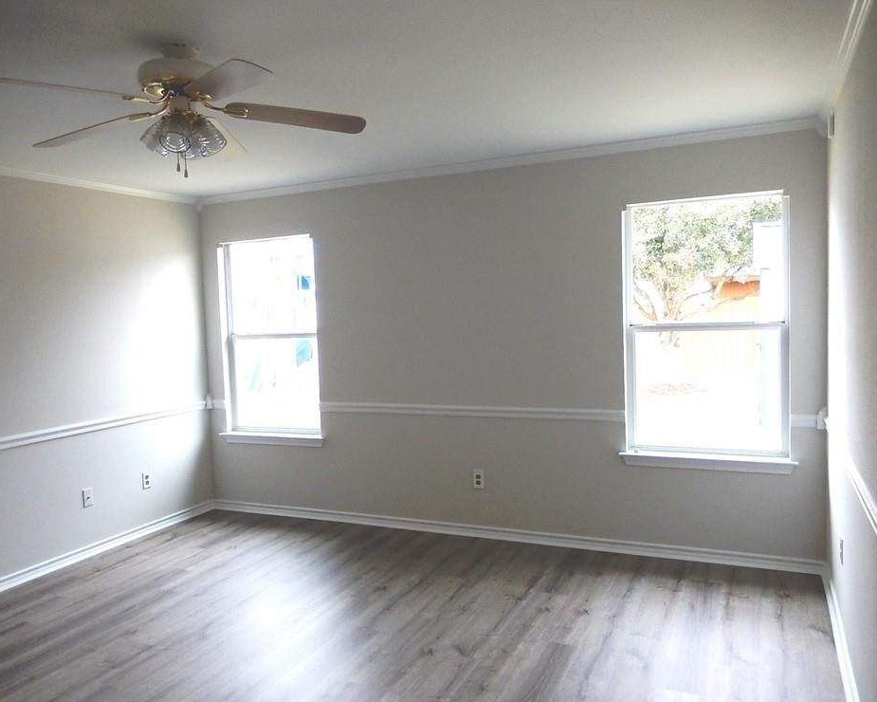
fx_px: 701
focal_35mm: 27
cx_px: 412
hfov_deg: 64.0
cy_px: 358
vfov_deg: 53.2
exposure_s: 1/30
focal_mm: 4.5
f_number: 3.4
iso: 220
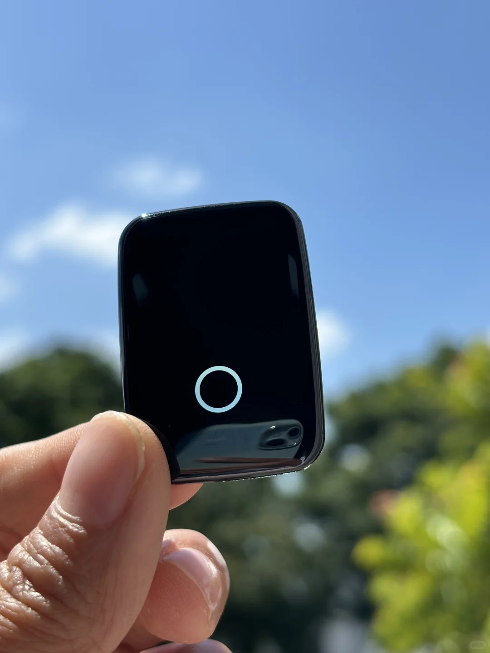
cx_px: 245
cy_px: 326
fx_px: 981
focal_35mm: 52
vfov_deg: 36.8
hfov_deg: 28.0
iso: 32
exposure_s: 1/2288
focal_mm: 5.96
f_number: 1.6
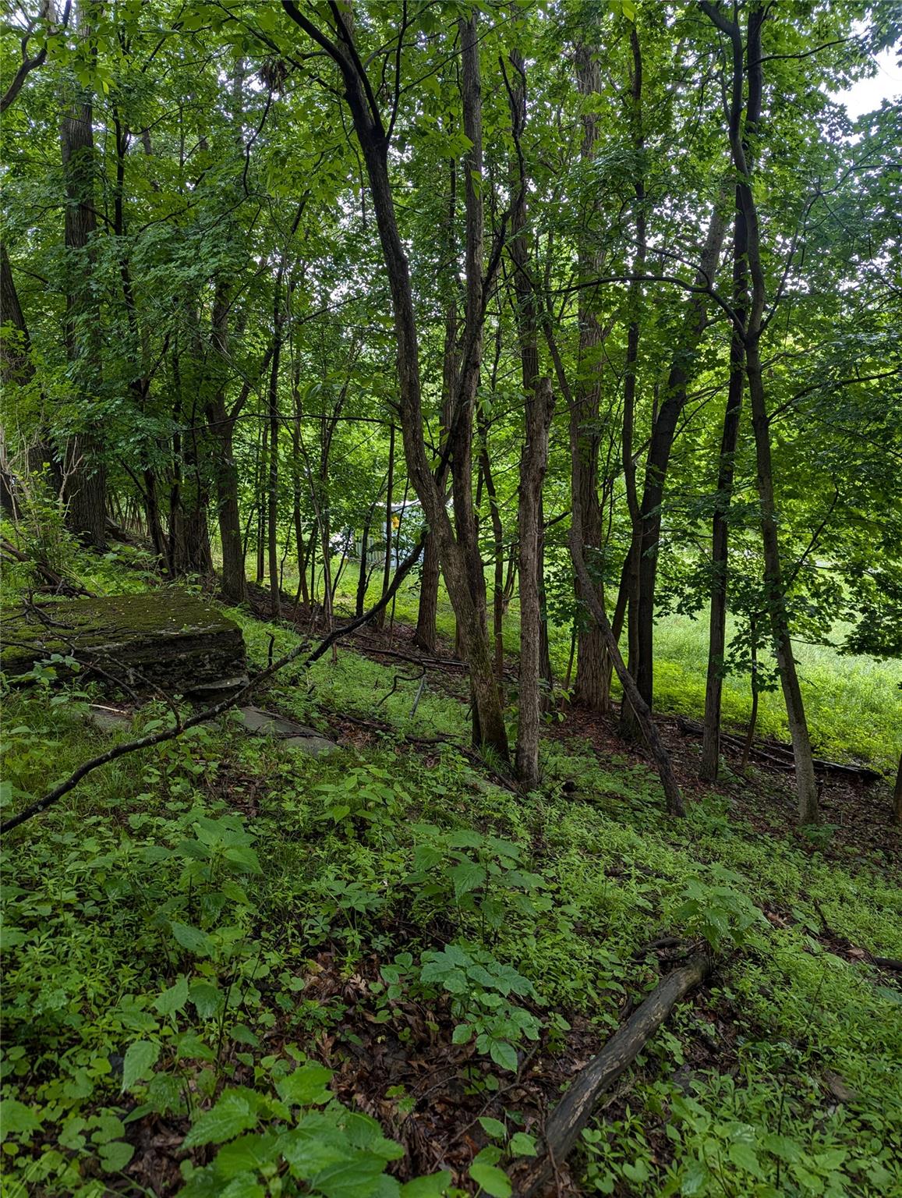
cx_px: 451
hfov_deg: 56.9
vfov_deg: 71.5
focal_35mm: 24
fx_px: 832
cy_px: 599
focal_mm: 6.81
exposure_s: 1/79.1
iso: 40
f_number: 1.85
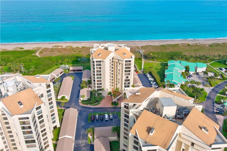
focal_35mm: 29
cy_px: 76
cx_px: 114
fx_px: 183
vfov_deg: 44.9
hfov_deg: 63.7
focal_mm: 10.6
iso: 105
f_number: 8
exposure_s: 1/257
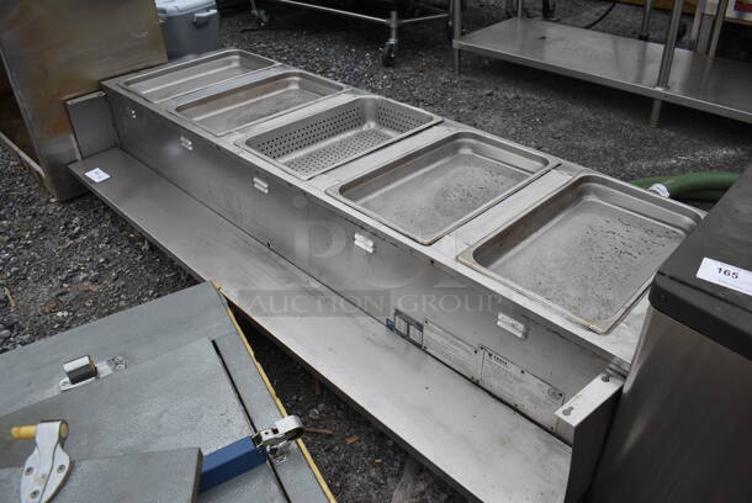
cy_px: 252
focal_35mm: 27
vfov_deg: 48.0
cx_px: 376
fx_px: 565
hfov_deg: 67.3
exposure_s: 1/125
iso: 200
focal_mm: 18
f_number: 5.6
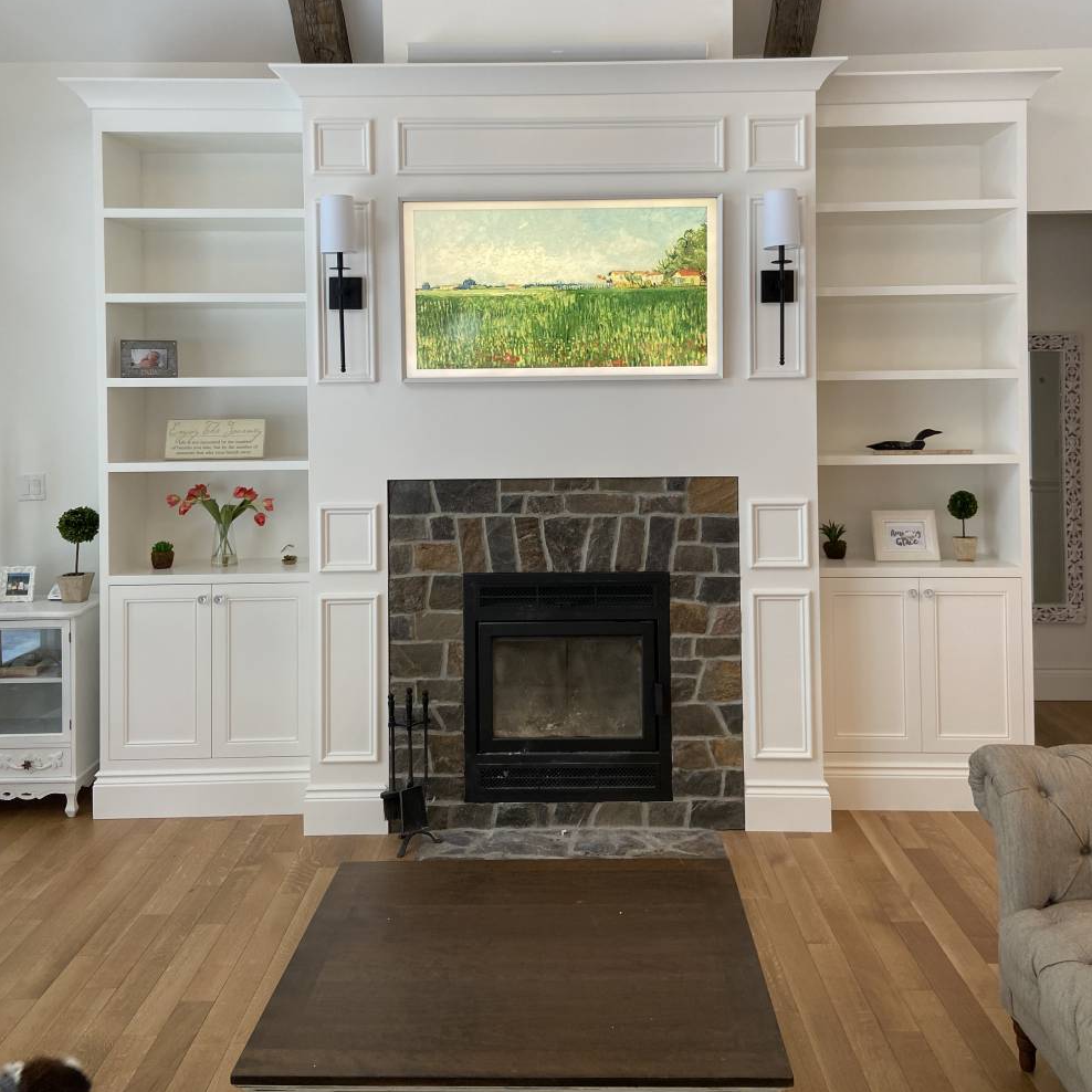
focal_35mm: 31
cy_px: 407
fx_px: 1106
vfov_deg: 52.0
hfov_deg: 52.5
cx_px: 550
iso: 64
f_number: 1.8
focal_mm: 4.25
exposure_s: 1/60
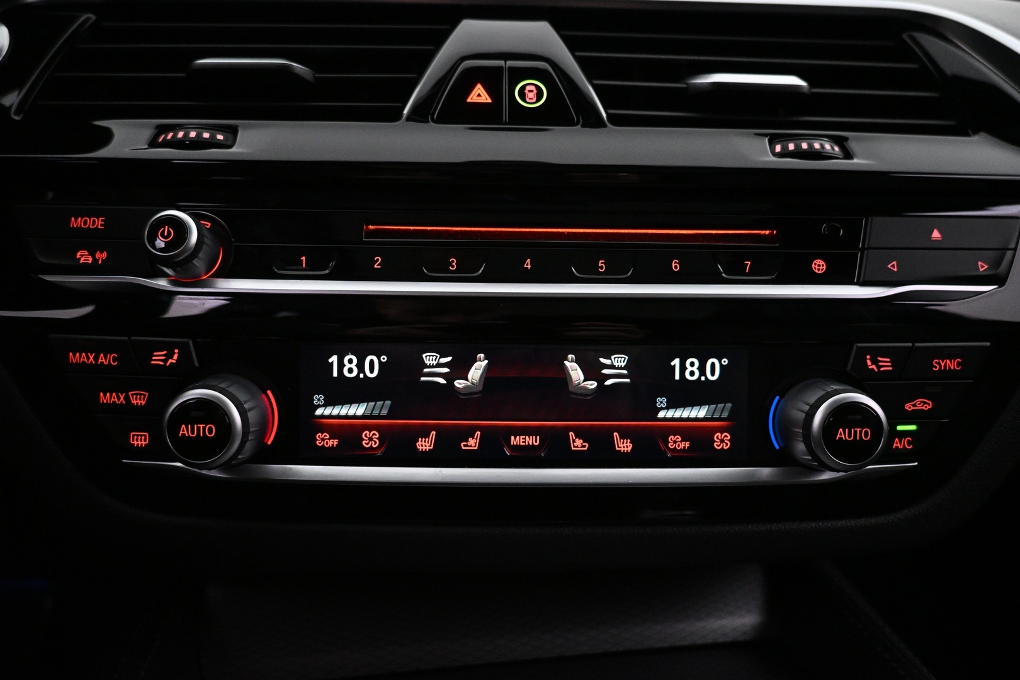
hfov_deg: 73.7
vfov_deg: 53.1
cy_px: 340
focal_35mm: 24
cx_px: 510
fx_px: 680
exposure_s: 1/80
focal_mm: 16
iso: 4000
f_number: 3.5
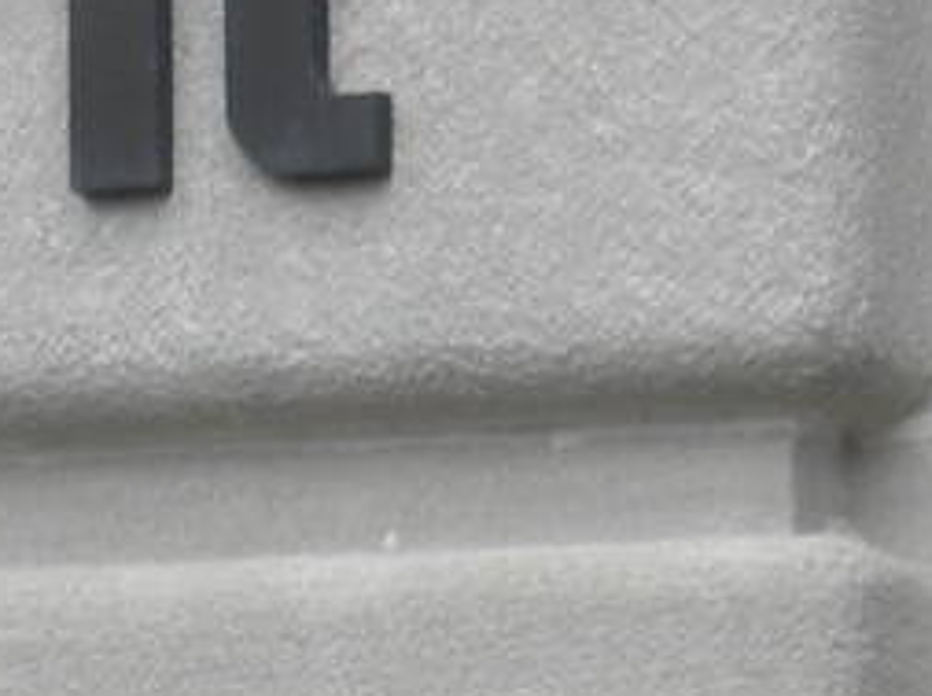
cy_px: 247
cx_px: -287
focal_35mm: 1647
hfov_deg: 1.2
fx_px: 44281
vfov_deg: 0.9
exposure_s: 1/98.4
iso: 64
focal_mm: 46.2
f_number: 5.3
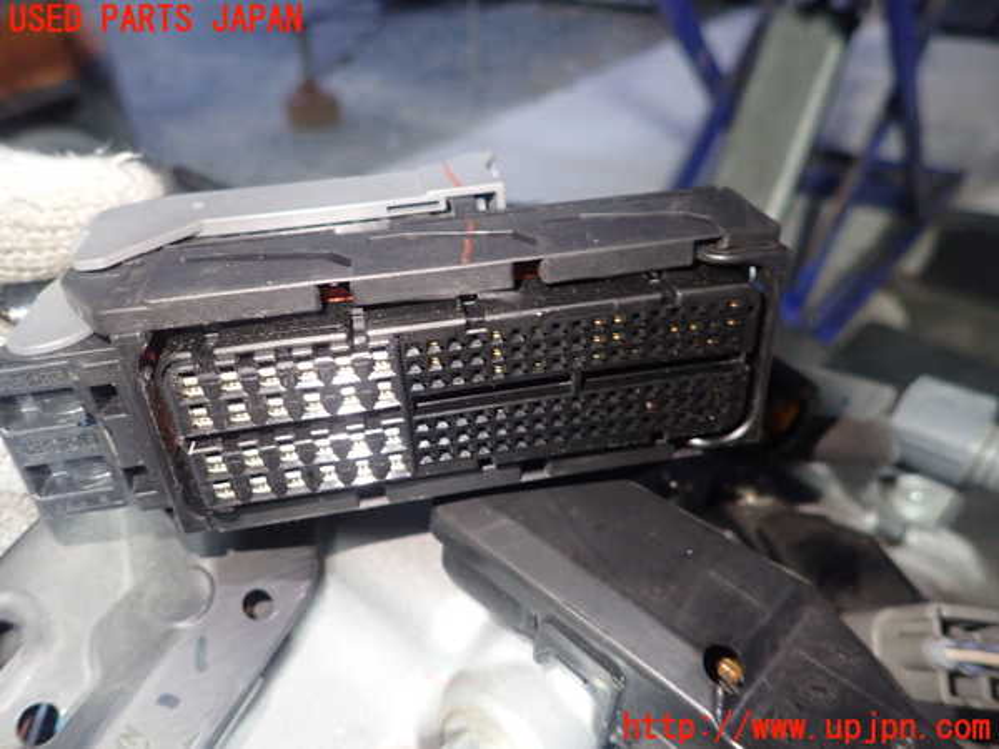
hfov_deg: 69.4
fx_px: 721
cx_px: 500
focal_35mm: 25
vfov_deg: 54.9
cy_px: 374
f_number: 2
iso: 500
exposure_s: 1/30
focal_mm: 4.5
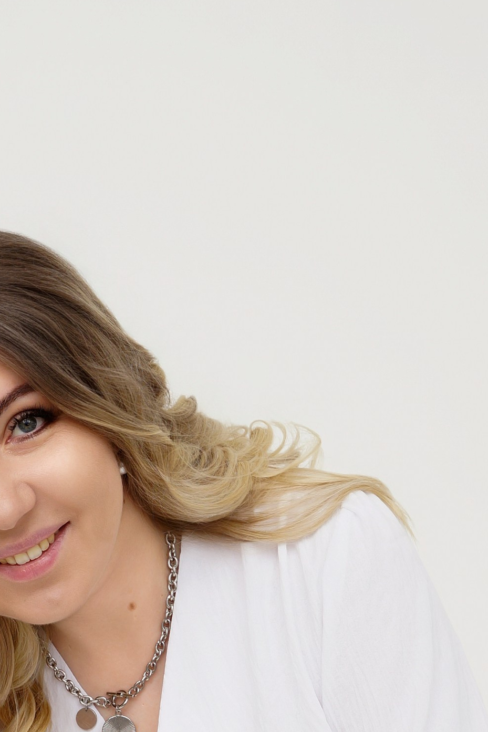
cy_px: 679
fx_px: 2522
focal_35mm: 124
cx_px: 43
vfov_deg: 16.3
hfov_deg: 11.0
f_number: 6.3
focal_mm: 45
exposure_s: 1/100
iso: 100
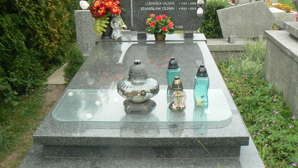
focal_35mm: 40
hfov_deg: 50.5
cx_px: 149
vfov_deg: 29.5
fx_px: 316
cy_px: 59
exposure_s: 1/100
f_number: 5.6
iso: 80
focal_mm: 6
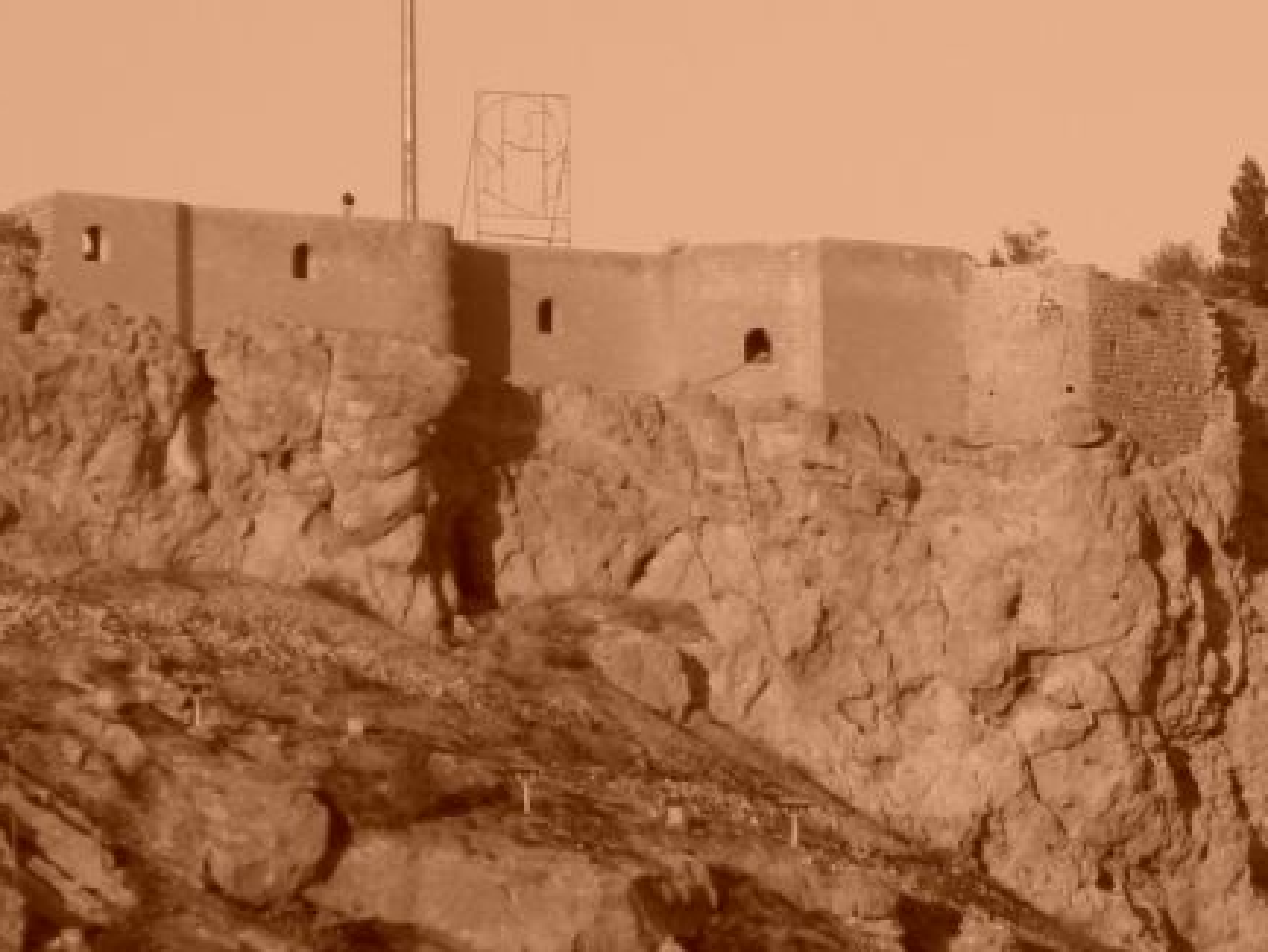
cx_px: 1274
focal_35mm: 534
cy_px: 255
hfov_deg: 3.7
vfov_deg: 2.8
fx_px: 19566
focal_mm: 41
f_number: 5.4
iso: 80
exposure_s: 1/217
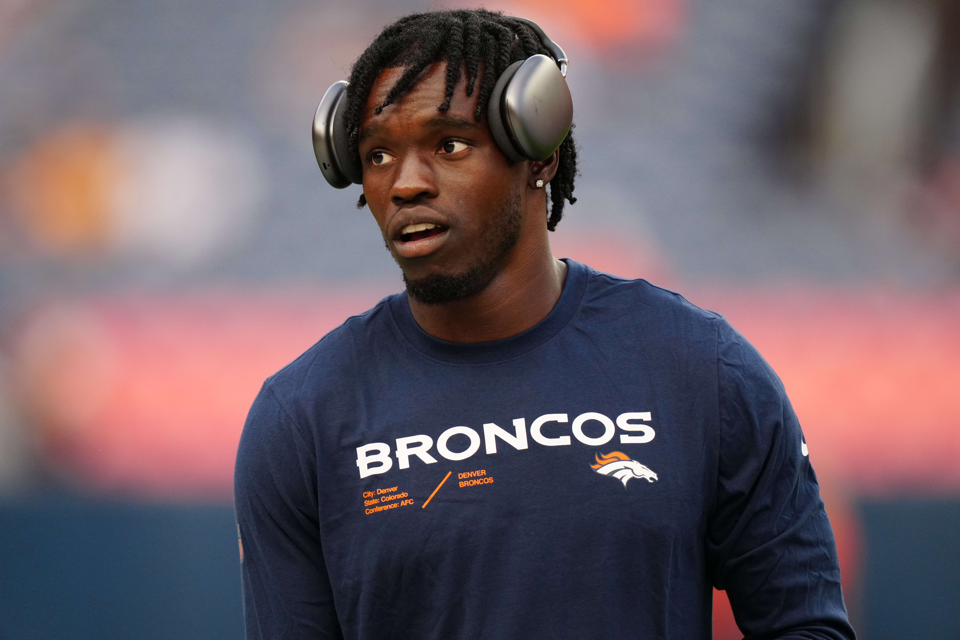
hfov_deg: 3.7
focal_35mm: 560
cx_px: 480
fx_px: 14932
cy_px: 320
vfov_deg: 2.5
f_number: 4
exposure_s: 1/2000
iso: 2500
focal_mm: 560
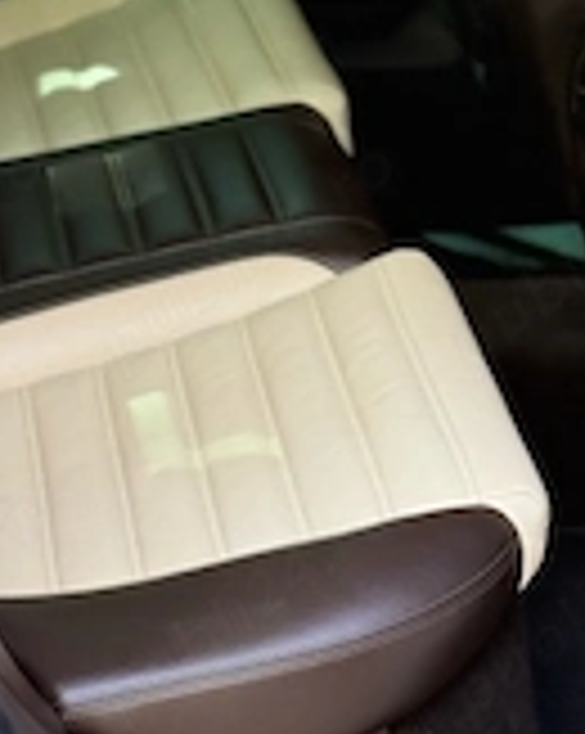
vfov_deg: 16.7
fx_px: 2494
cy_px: 311
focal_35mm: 115
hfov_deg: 13.4
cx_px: 338
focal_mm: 6.76
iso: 80
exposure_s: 1/253
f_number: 1.78
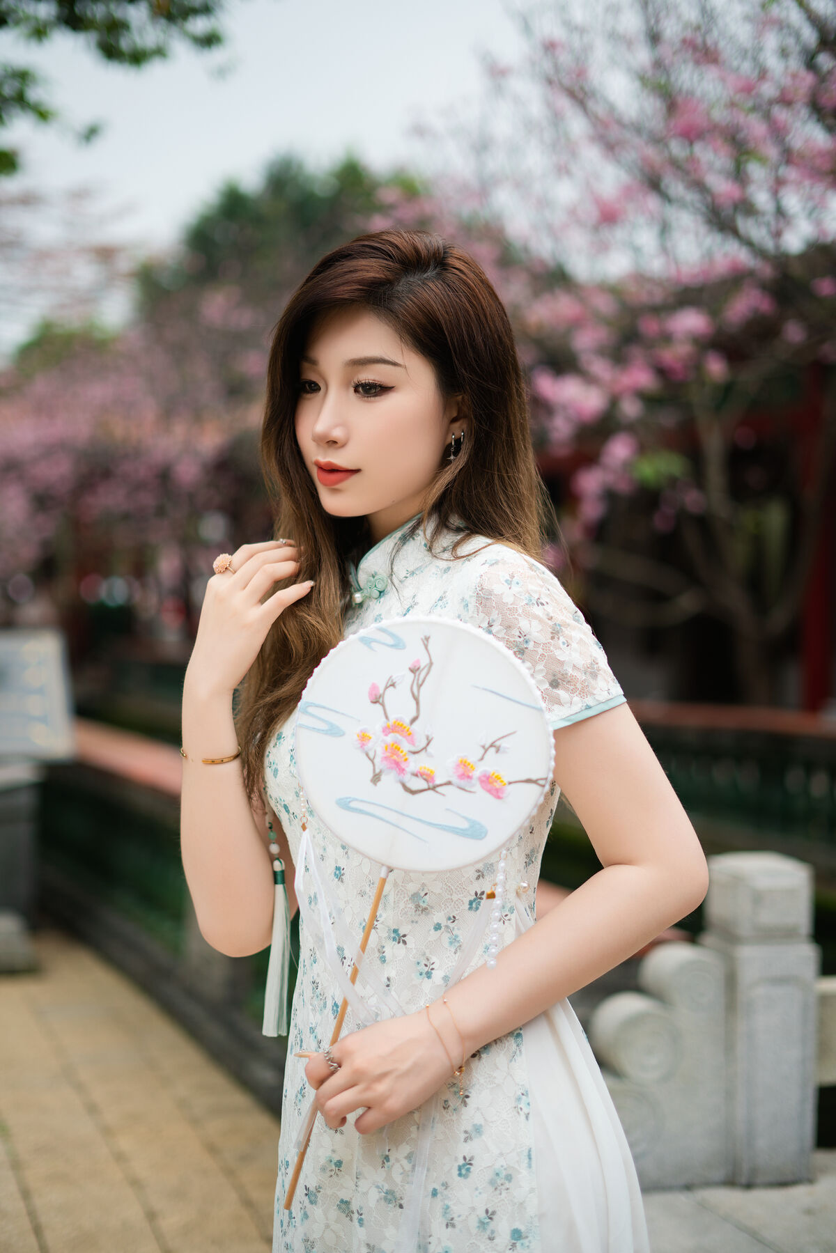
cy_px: 626
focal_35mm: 50
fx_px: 1741
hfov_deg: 27.0
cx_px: 418
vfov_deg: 39.6
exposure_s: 1/320
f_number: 1.8
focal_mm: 50
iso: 100
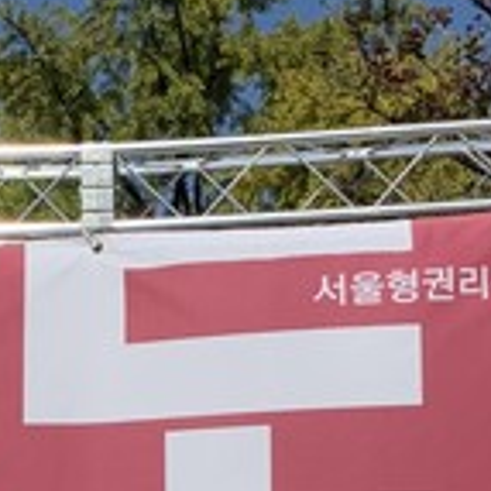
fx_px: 2471
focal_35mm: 154
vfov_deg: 10.6
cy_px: 906
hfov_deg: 11.3
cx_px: 76
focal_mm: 4.25
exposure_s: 1/3937
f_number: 1.8
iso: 25
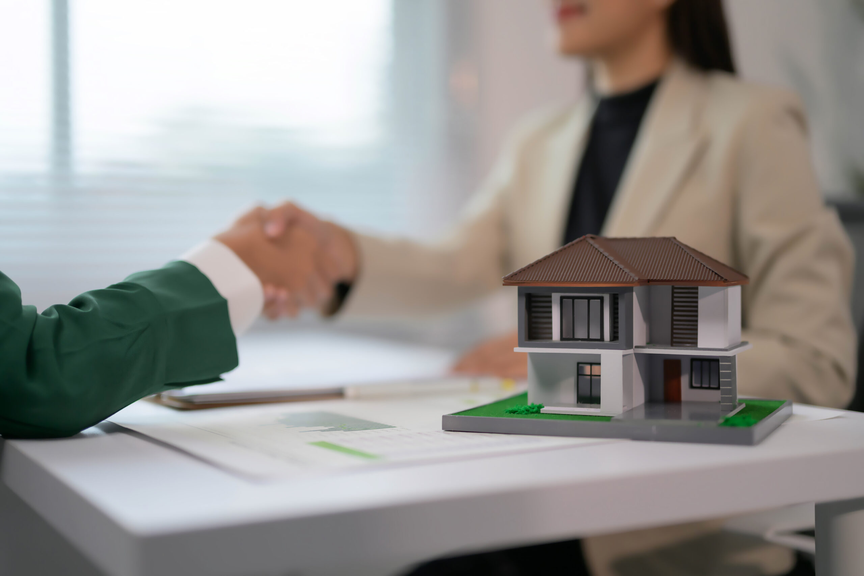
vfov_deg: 27.0
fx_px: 1200
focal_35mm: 50
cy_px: 288
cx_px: 432
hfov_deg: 39.6
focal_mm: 50
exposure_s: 1/2500
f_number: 1.3
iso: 400
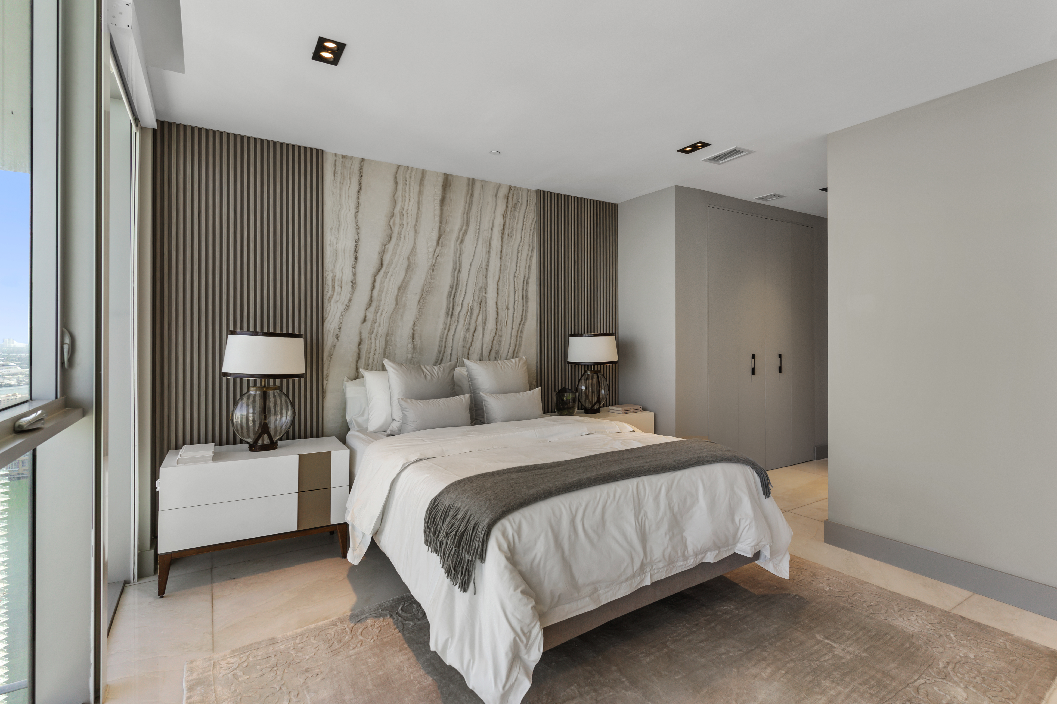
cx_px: 528
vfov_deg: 70.4
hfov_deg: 93.3
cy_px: 352
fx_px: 499
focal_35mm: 17
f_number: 7.1
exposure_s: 1/80
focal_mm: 17
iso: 320
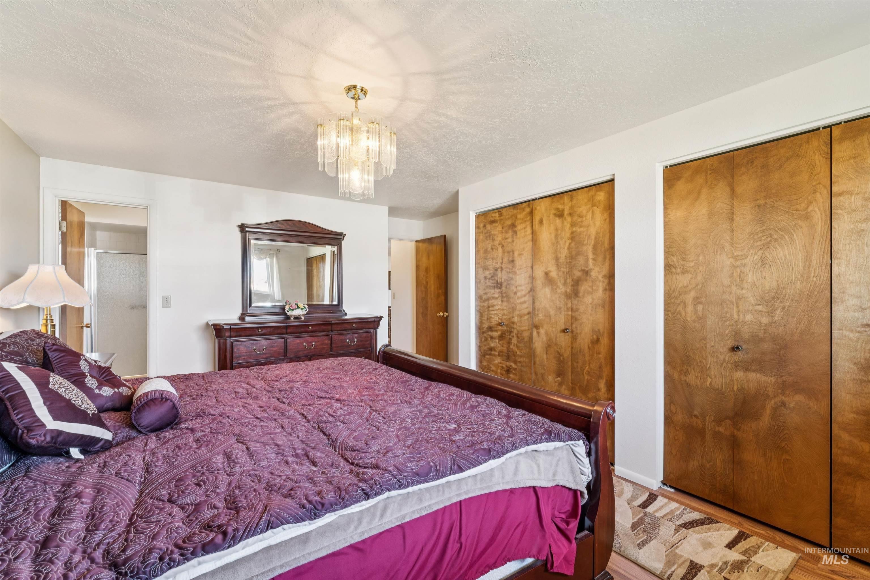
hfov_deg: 98.5
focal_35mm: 16
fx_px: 375
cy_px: 290
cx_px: 435
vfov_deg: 75.5
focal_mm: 15.5
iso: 400
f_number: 13
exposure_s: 1/3.33
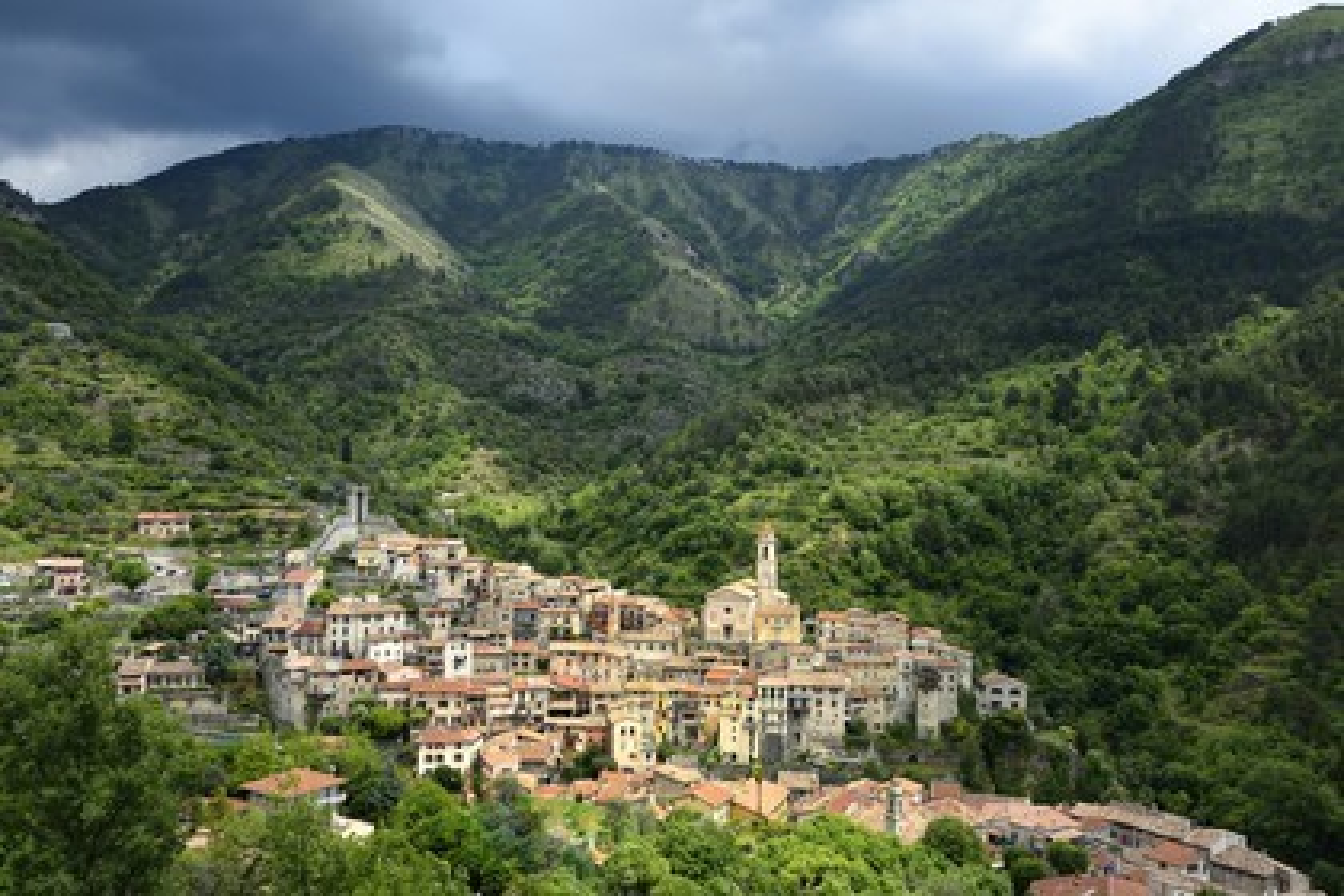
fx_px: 1195
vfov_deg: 41.1
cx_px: 672
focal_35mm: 32
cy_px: 448
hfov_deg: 58.7
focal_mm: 32
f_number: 11
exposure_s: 1/250
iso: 200
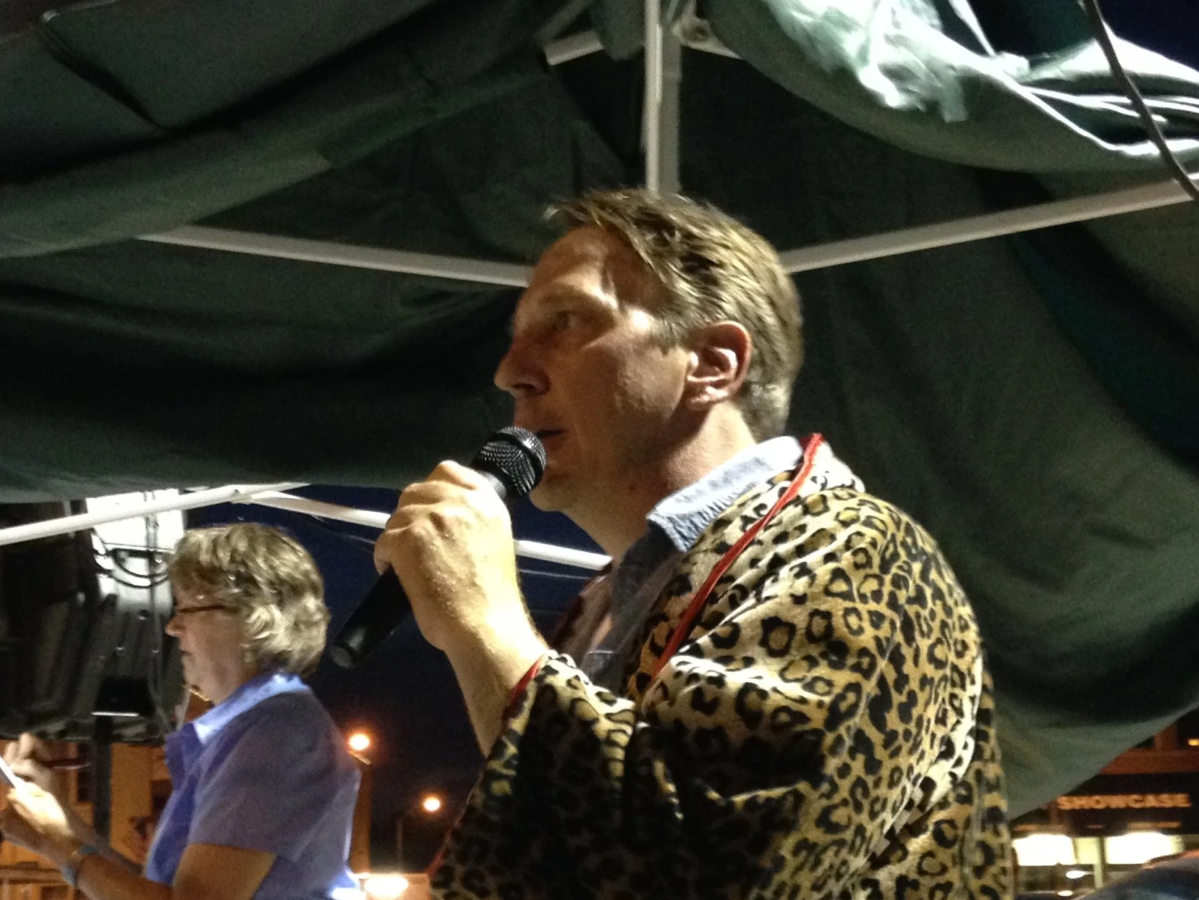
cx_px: 507
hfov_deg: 29.8
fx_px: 2252
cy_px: 620
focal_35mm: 65
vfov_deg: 22.5
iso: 320
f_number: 2.4
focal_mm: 4.12
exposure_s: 1/20
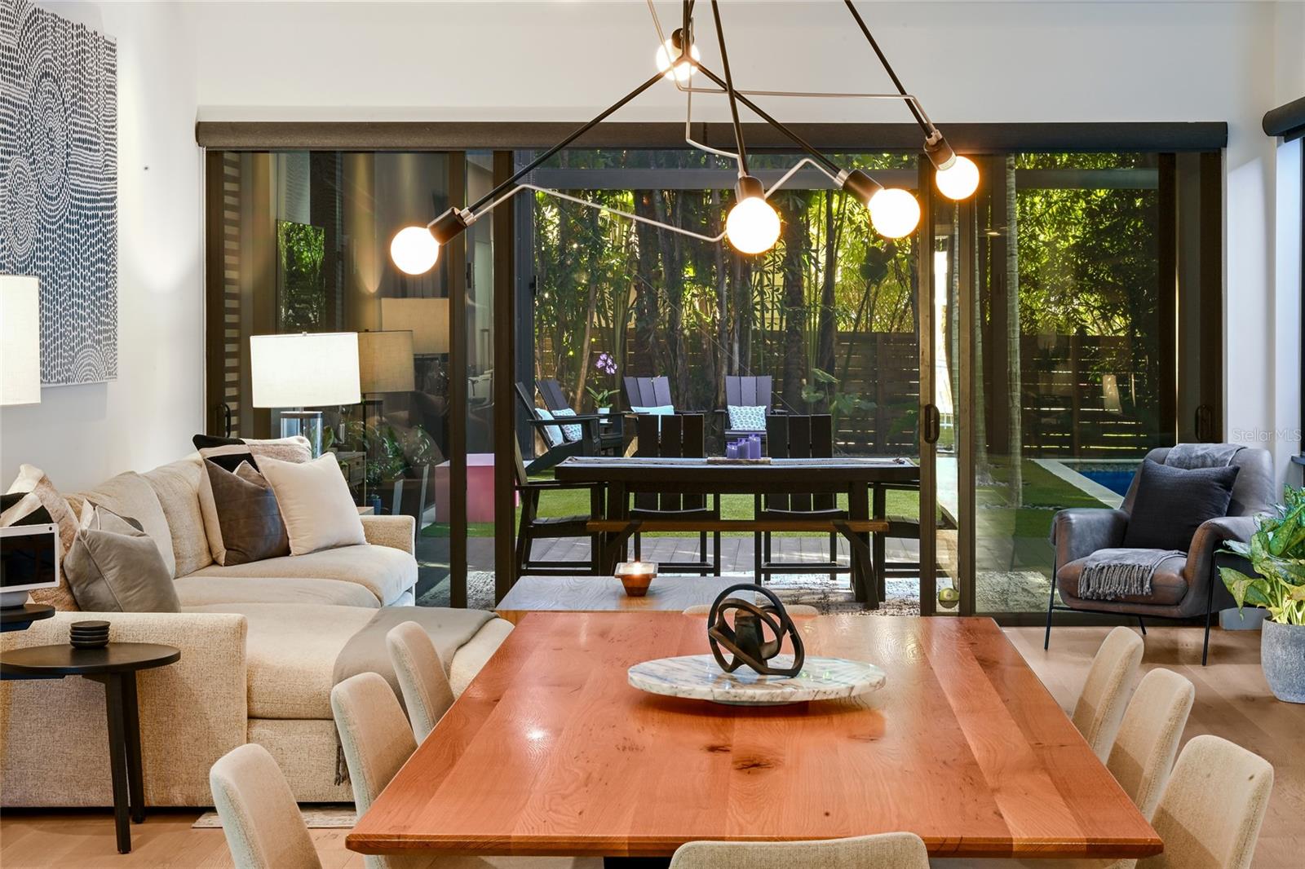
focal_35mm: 65
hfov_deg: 31.0
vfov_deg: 20.9
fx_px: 2356
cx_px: 652
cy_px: 434
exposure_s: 6
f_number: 22
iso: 160
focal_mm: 65
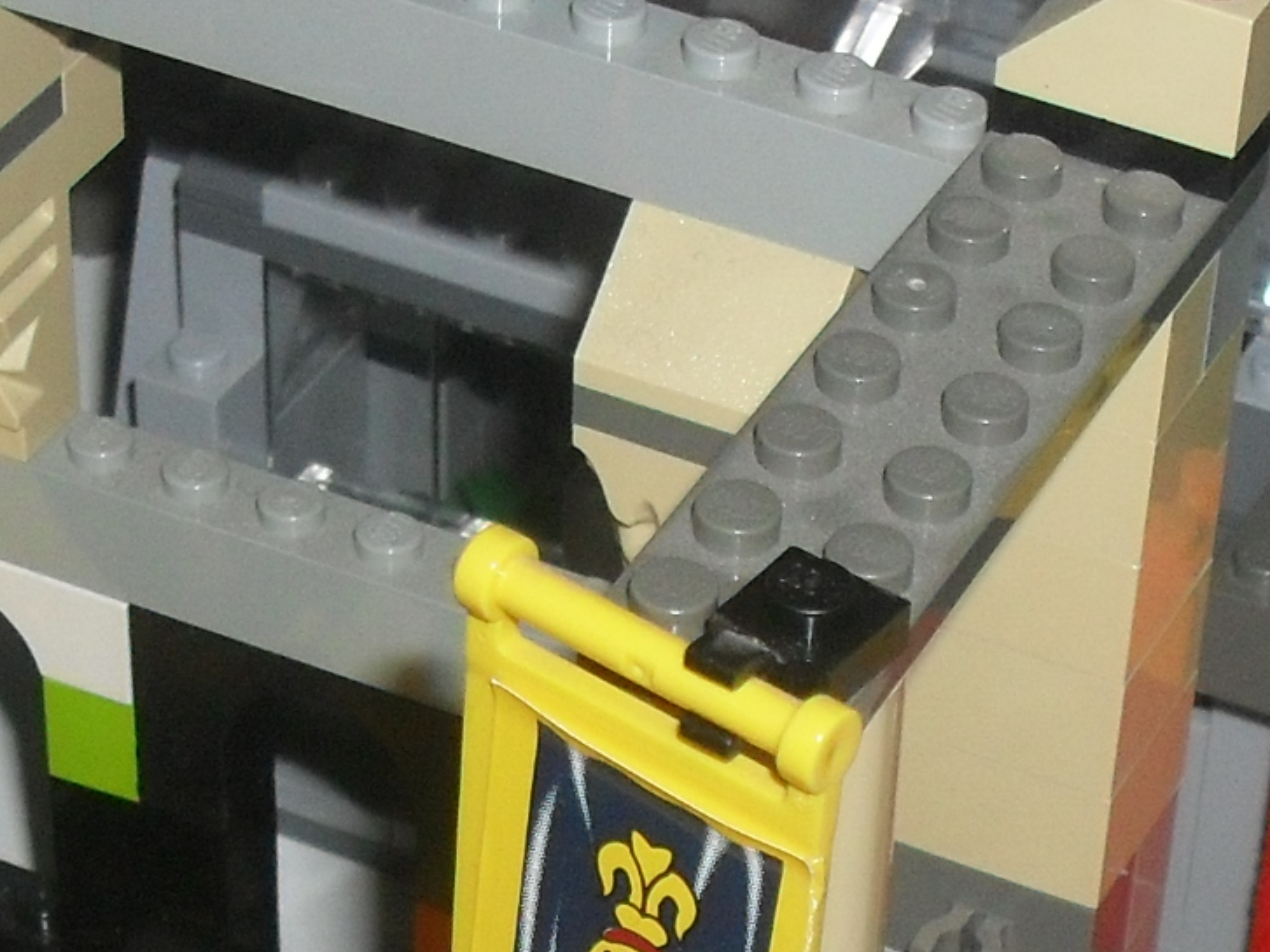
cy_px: 1318
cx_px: 815
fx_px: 4585
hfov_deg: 15.7
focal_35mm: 125
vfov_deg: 11.5
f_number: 3.2
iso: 200
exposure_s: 1/45
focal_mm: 6.3
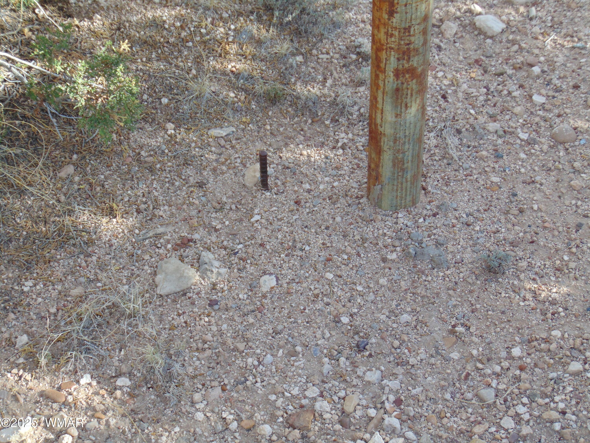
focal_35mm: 71
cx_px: 295
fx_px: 1210
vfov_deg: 20.7
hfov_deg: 27.4
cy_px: 222
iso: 80
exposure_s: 1/250
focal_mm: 12.8
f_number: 3.7
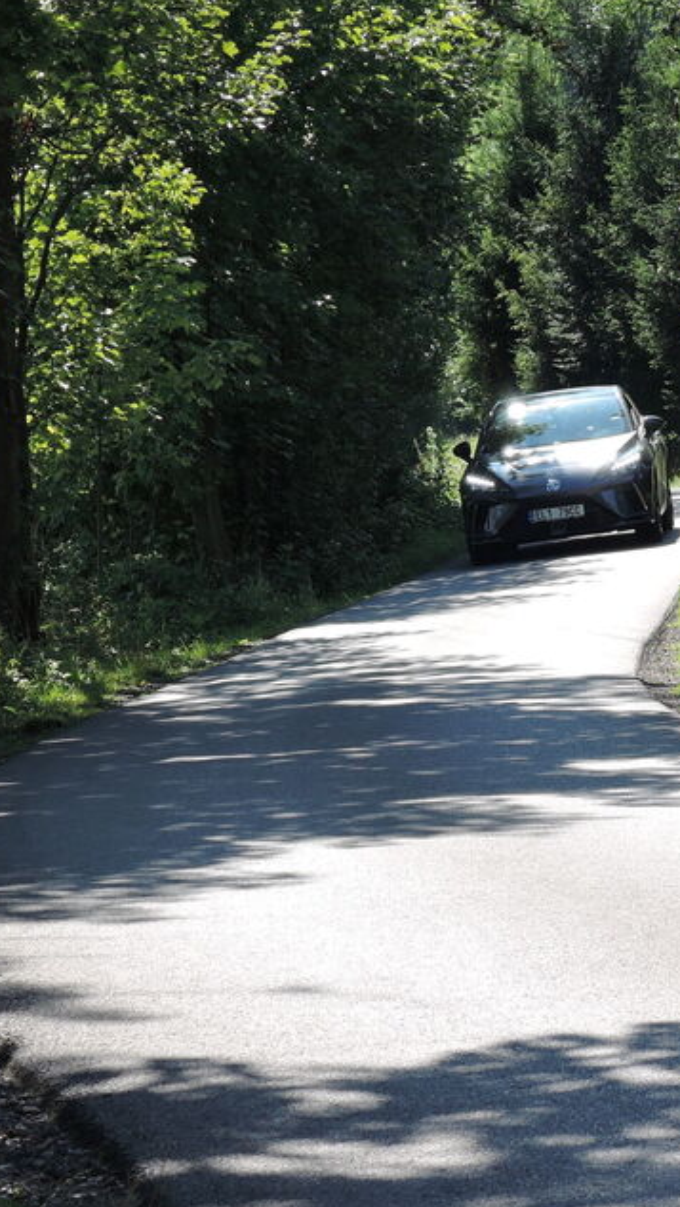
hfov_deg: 7.9
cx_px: 516
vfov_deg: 14.0
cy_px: 605
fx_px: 4933
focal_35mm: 154
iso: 80
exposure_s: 1/125
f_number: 5.2
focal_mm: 22.4
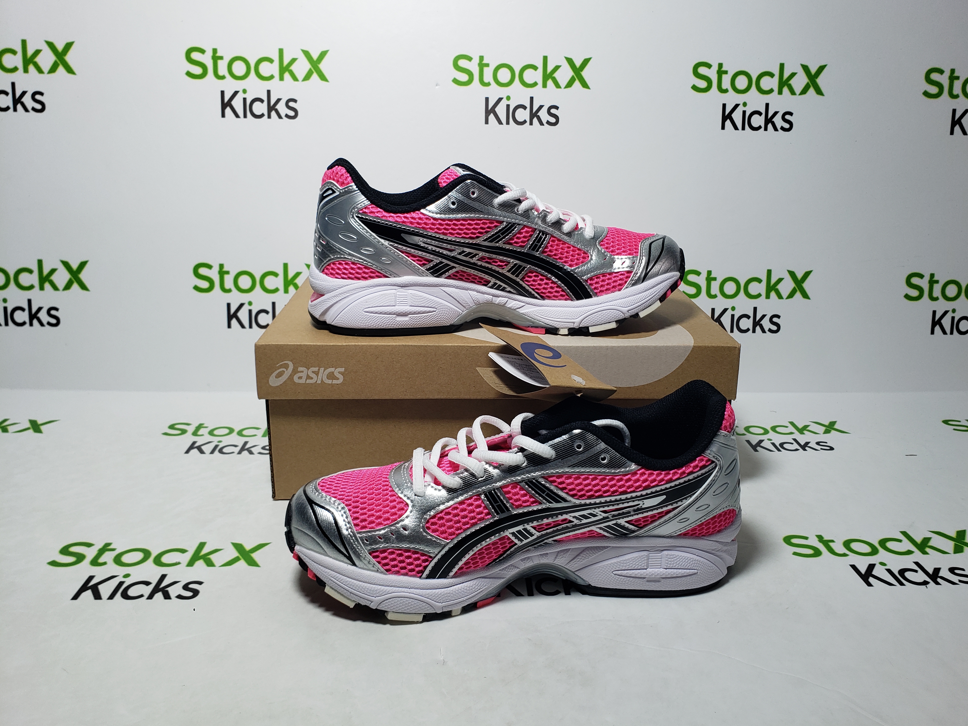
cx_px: 500
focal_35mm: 27
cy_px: 359
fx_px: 755
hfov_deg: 65.3
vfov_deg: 51.4
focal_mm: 4.3
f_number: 2.4
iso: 50
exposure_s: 1/232
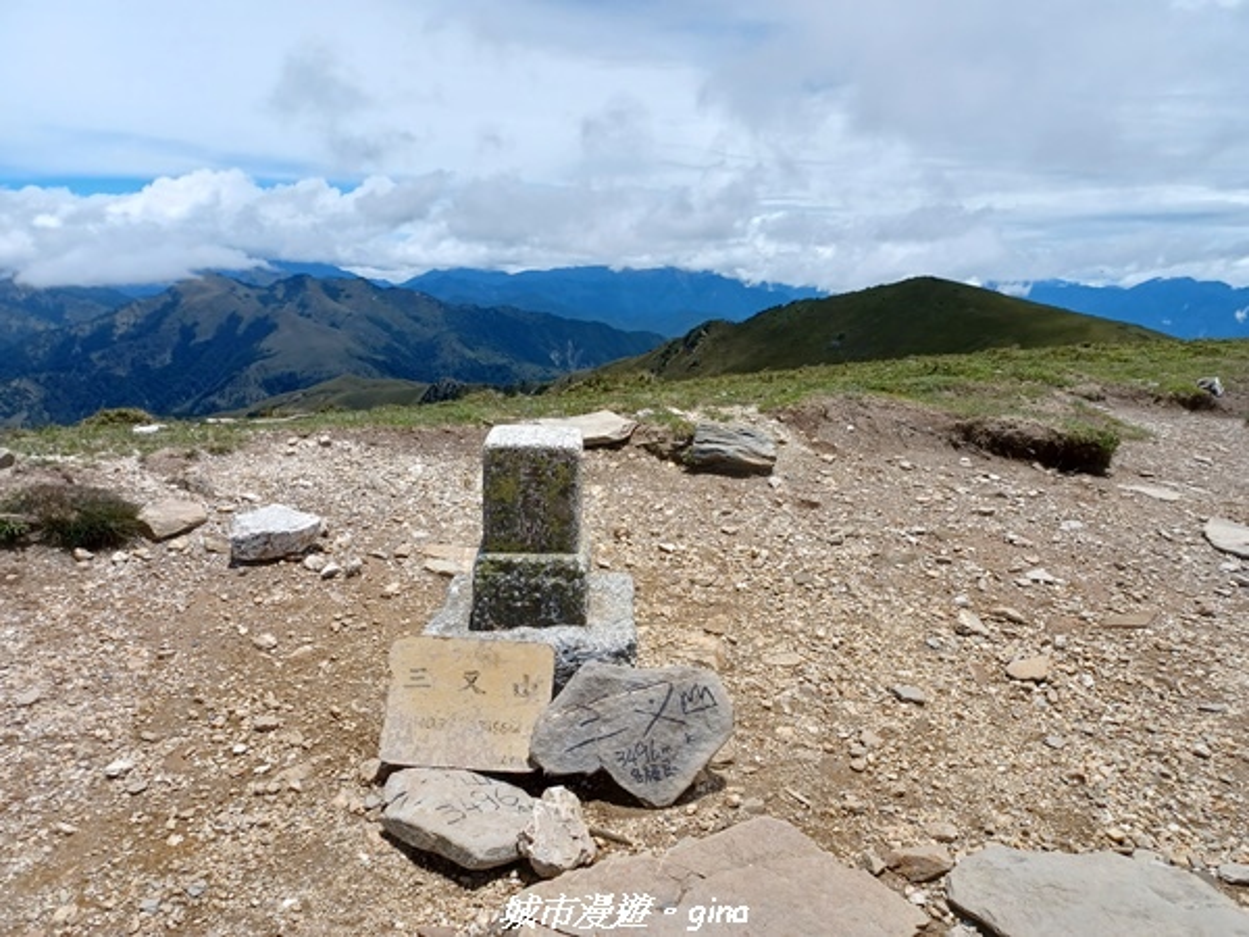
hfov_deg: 69.4
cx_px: 624
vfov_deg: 54.9
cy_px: 468
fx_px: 902
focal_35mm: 25
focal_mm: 4.6
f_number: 1.8
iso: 32
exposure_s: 1/787
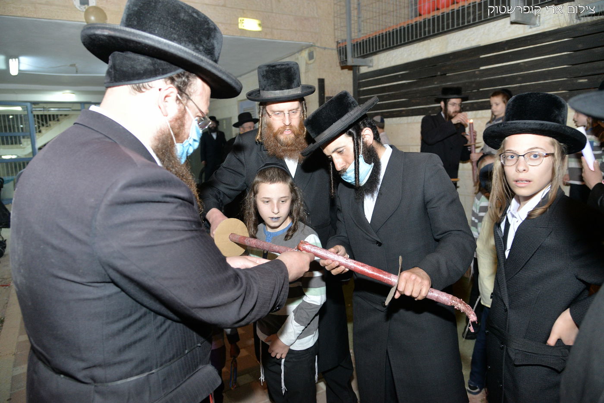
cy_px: 202
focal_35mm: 24
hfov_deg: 73.7
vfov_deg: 53.2
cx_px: 302
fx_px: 403
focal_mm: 24
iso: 1250
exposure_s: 1/125
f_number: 4
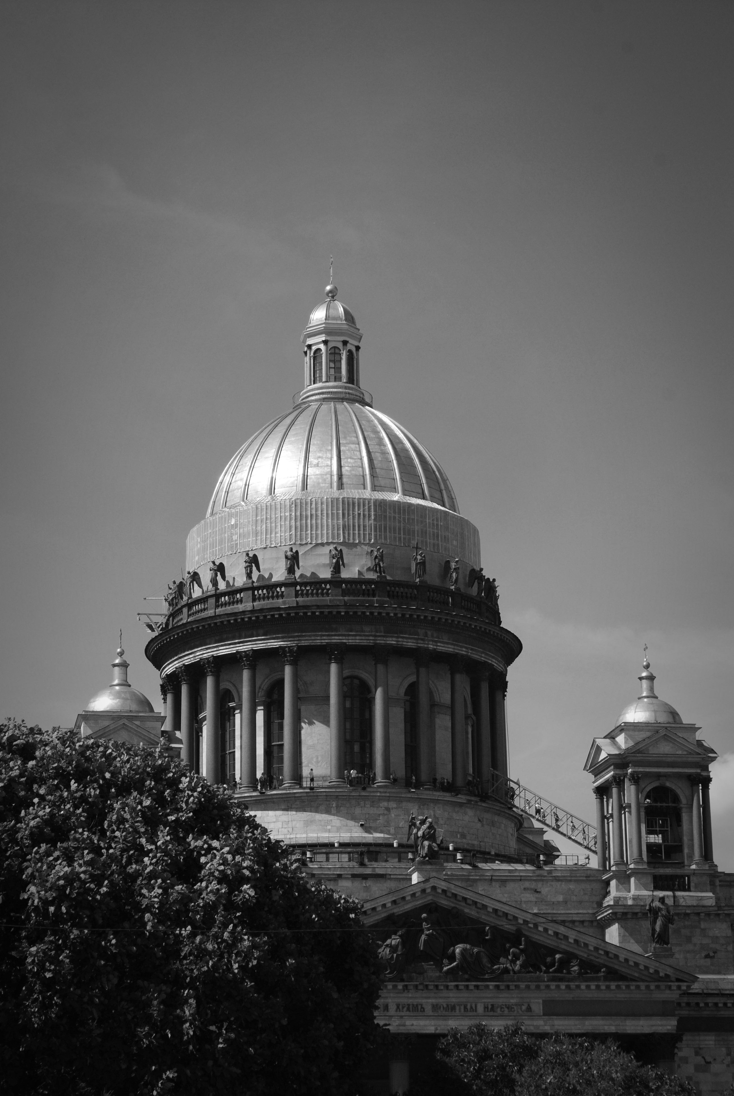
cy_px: 548
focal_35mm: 82
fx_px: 2516
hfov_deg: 16.6
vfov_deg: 24.6
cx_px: 367
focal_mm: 55
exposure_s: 1/125
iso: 200
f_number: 8
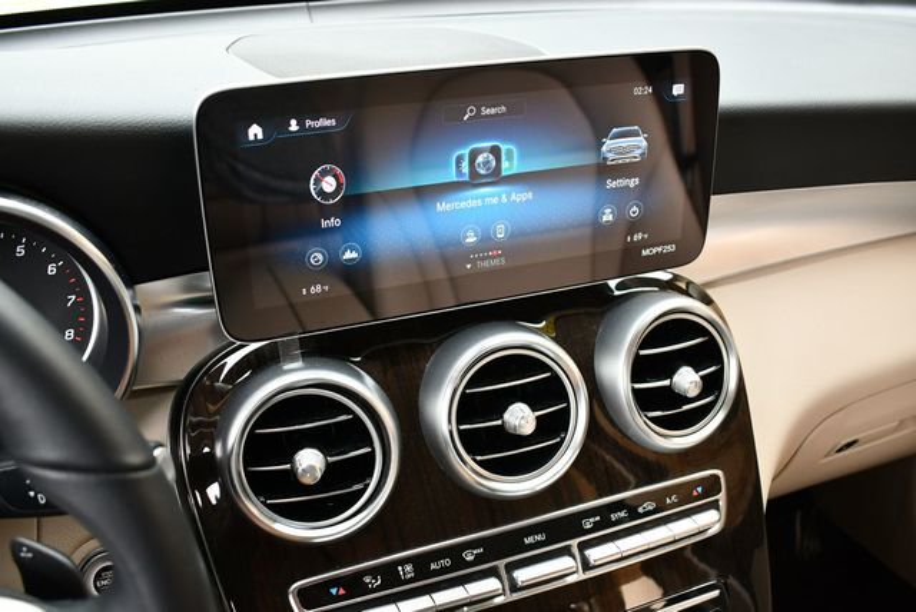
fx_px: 917
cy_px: 306
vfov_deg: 36.9
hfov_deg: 53.1
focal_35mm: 36
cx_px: 458
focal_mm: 18
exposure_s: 1/250
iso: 720
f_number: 3.5
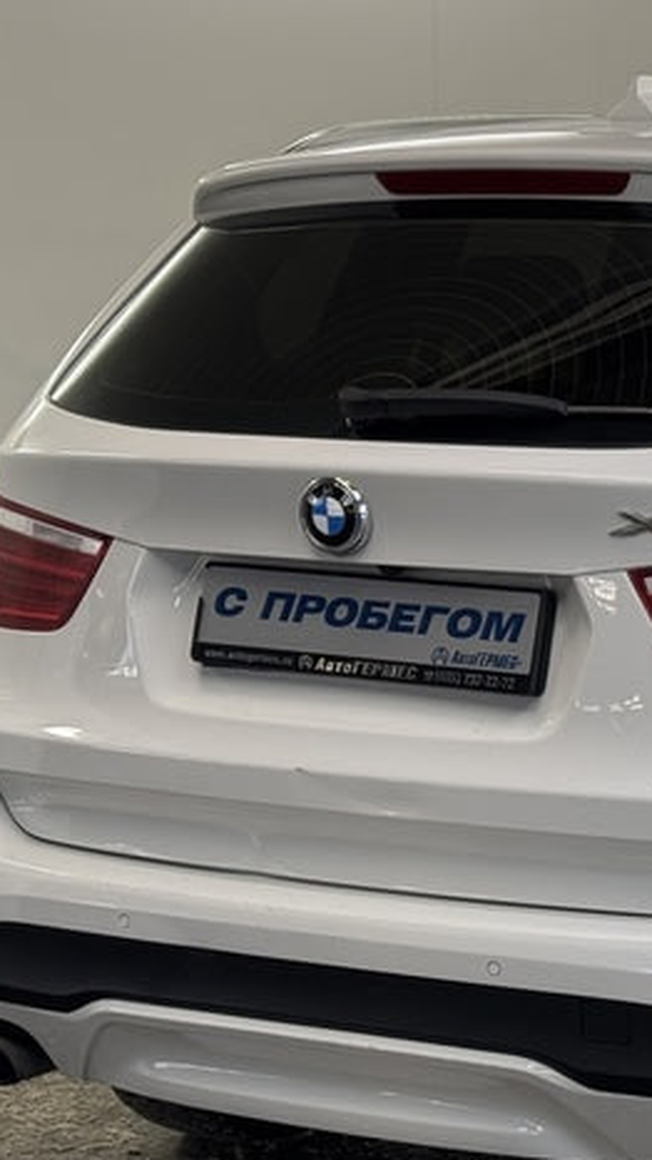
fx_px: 3105
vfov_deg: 21.1
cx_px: 811
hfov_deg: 11.7
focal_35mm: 101
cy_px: 621
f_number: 1.78
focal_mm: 6.76
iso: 50
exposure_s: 1/161
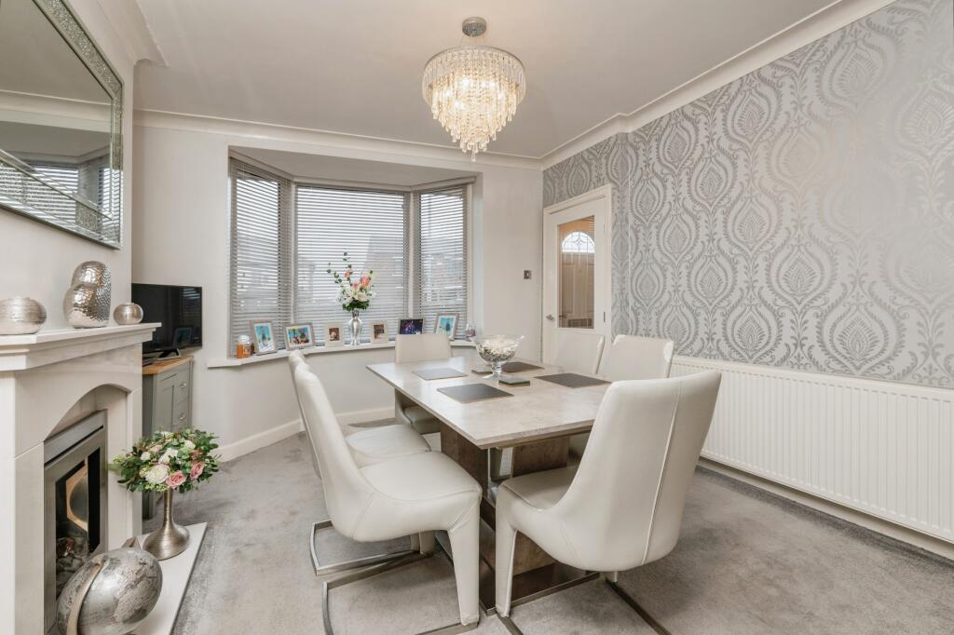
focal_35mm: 16
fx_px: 424
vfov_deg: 73.7
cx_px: 477
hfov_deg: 96.8
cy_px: 318
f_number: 8
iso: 250
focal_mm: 16
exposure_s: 1/25
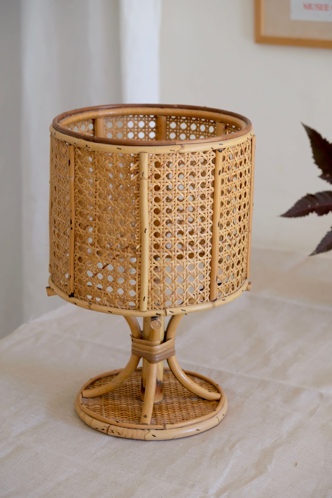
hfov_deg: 16.5
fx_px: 1148
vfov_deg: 24.5
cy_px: 249
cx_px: 166
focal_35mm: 83
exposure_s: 1/80
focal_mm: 55
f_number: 4
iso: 640
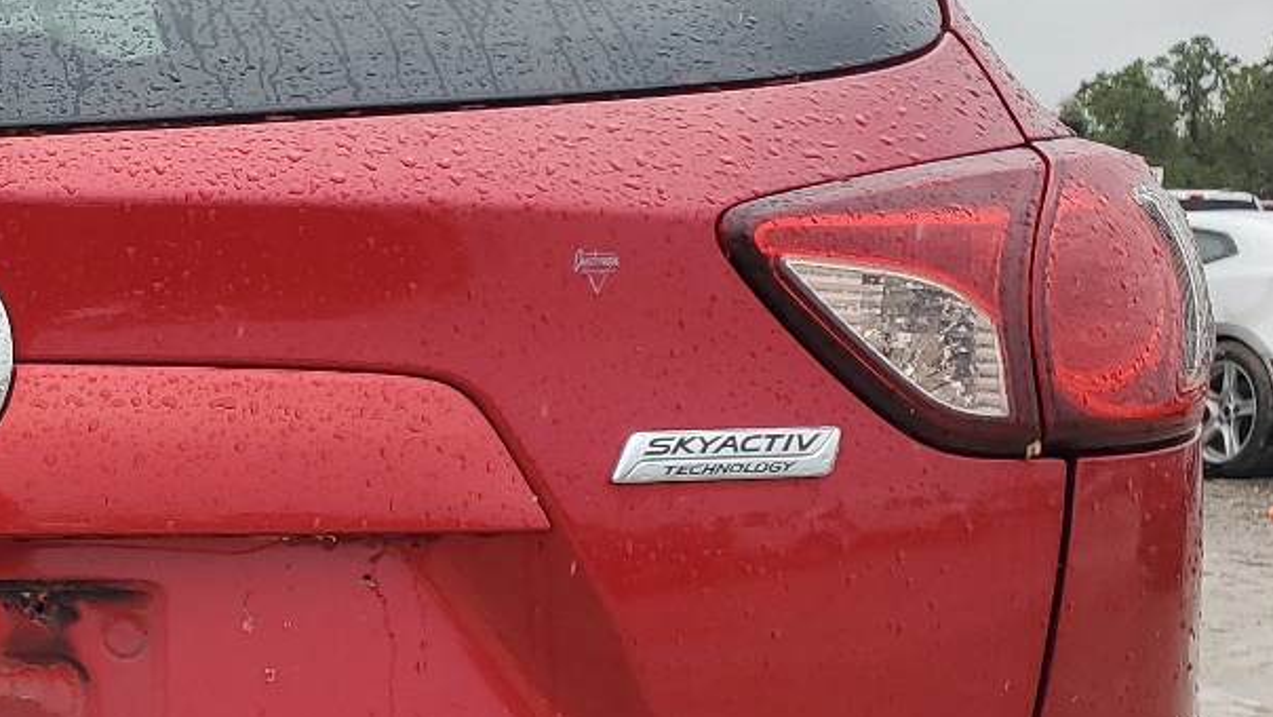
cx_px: -156
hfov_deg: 25.9
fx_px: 2532
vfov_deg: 15.9
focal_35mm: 75
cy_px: 645
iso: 50
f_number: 1.5
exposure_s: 1/1429
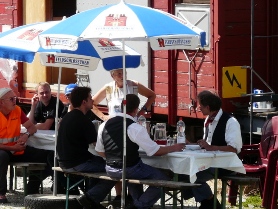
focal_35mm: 216
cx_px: 142
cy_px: 119
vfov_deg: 6.9
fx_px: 1735
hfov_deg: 9.2
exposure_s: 1/320
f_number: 5.6
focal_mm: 23.1
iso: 100
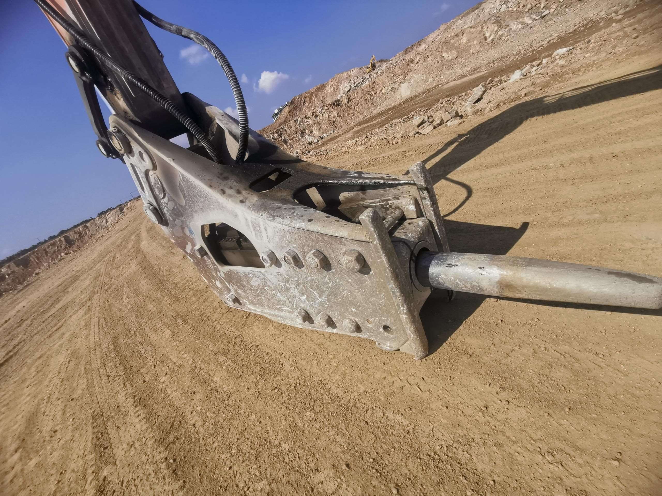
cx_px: 331
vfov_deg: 74.7
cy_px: 248
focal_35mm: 17
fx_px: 325
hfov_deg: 91.0
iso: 50
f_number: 2.2
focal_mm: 2.26
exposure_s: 1/2500
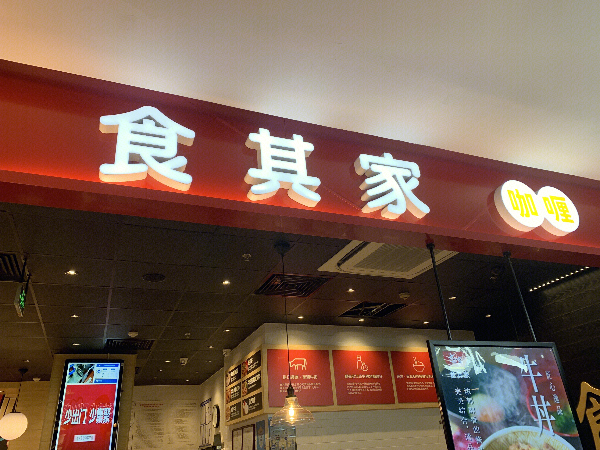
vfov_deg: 53.1
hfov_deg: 67.3
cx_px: 300
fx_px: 451
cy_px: 225
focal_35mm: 26
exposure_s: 1/100
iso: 100
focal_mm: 4.25
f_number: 1.8
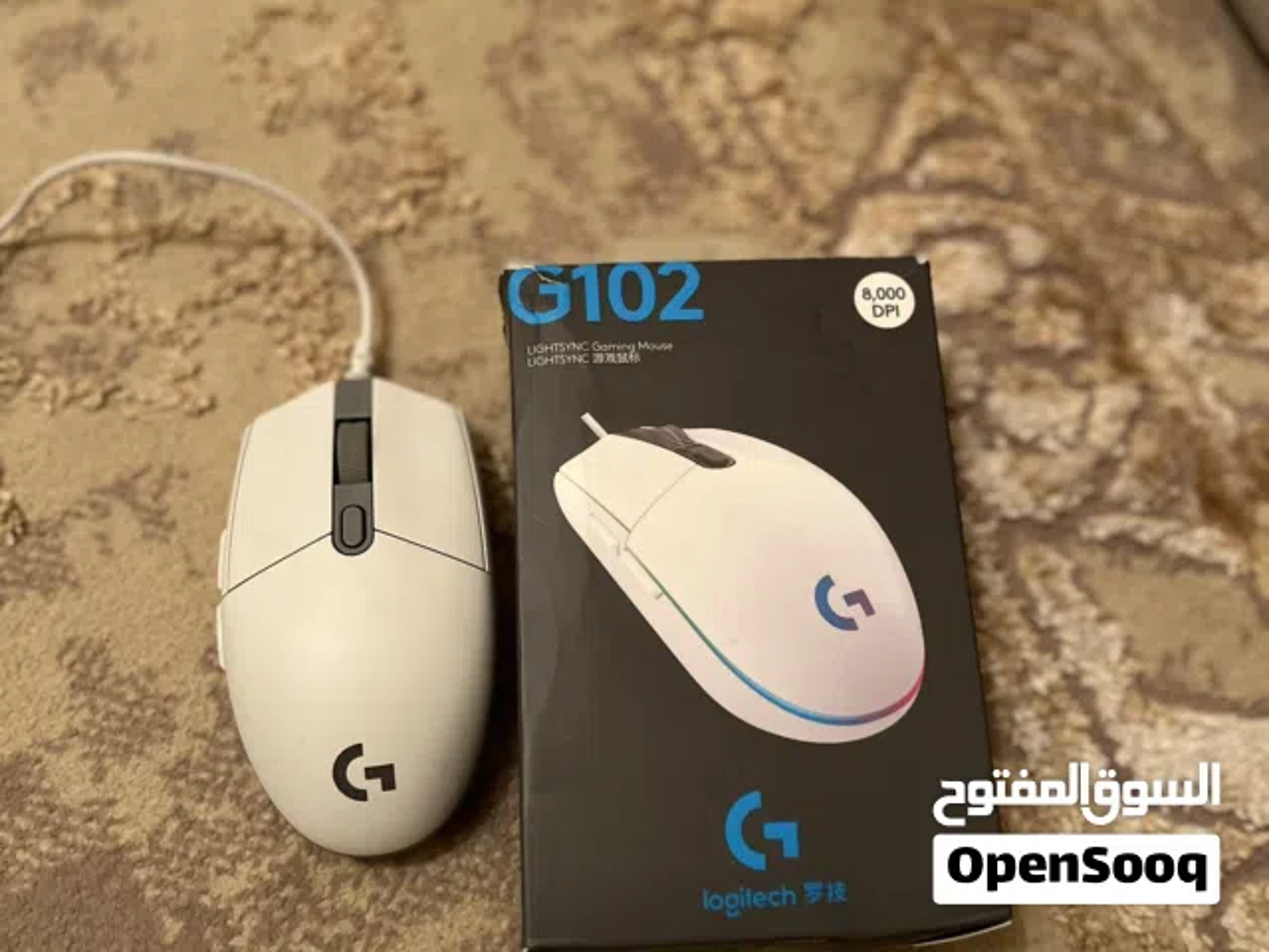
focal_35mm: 26
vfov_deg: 53.1
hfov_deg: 67.3
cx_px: 634
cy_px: 476
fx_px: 953
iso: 400
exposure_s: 1/33
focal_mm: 5.7
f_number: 1.5
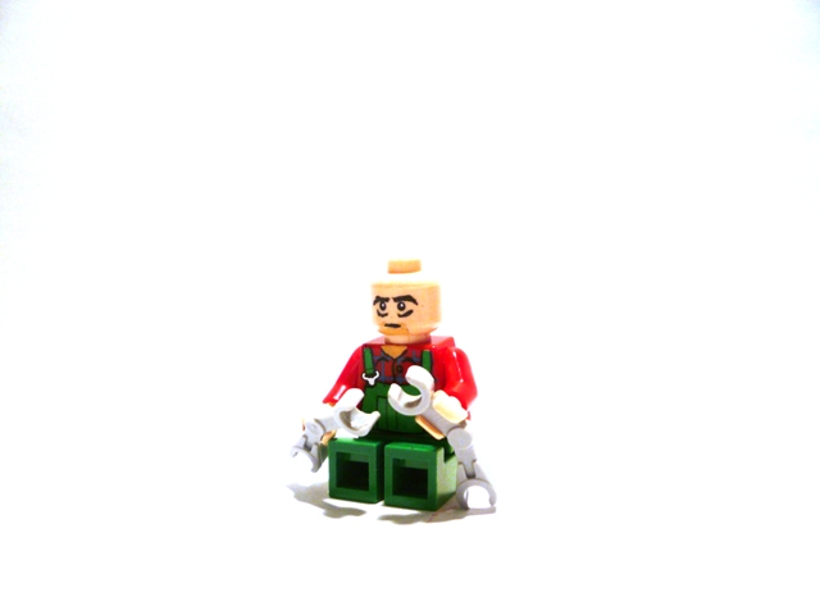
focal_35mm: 28
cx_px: 410
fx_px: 663
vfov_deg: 49.7
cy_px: 308
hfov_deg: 63.4
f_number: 2.8
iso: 100
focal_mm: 4.6
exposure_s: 1/80
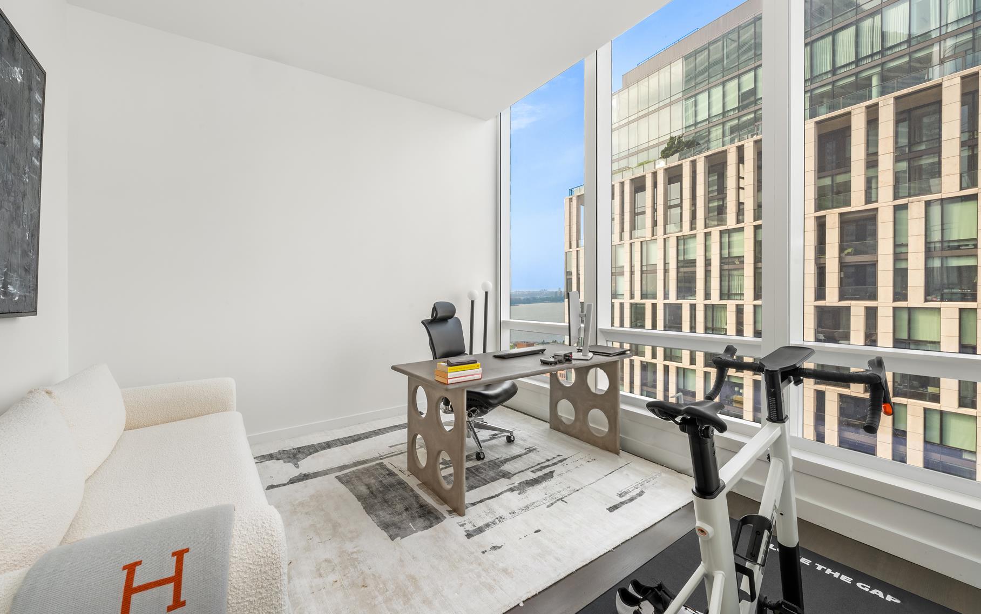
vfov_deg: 78.6
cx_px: 479
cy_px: 303
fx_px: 374
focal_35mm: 14
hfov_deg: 105.3
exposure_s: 1/20
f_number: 18
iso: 640
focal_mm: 13
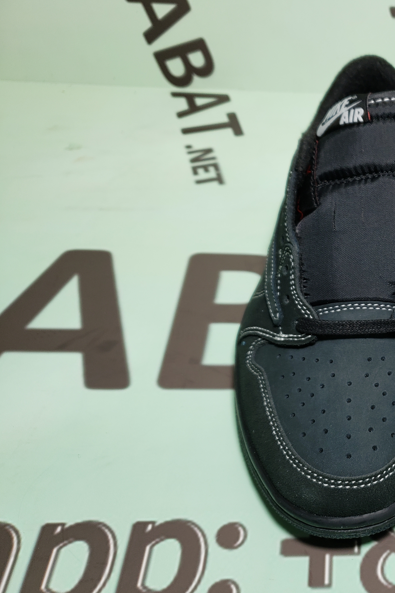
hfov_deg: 32.9
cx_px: 398
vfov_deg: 51.9
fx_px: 609
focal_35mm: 37
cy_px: 299
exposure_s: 1/259
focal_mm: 4.3
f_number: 1.5
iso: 50
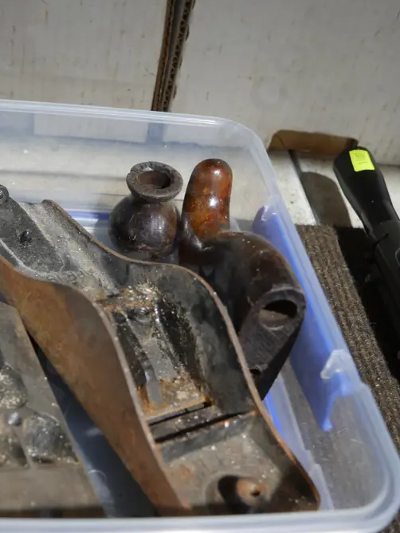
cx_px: 115
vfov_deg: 41.1
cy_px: 298
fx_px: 708
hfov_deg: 31.2
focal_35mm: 46
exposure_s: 1/60
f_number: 3.6
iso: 640
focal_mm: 15
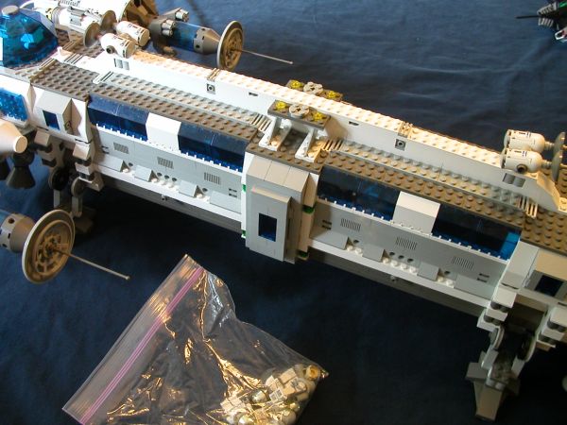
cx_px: 284
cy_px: 212
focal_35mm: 37
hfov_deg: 50.1
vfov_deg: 38.7
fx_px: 606
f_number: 2.7
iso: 100
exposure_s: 1/12.7
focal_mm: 5.6
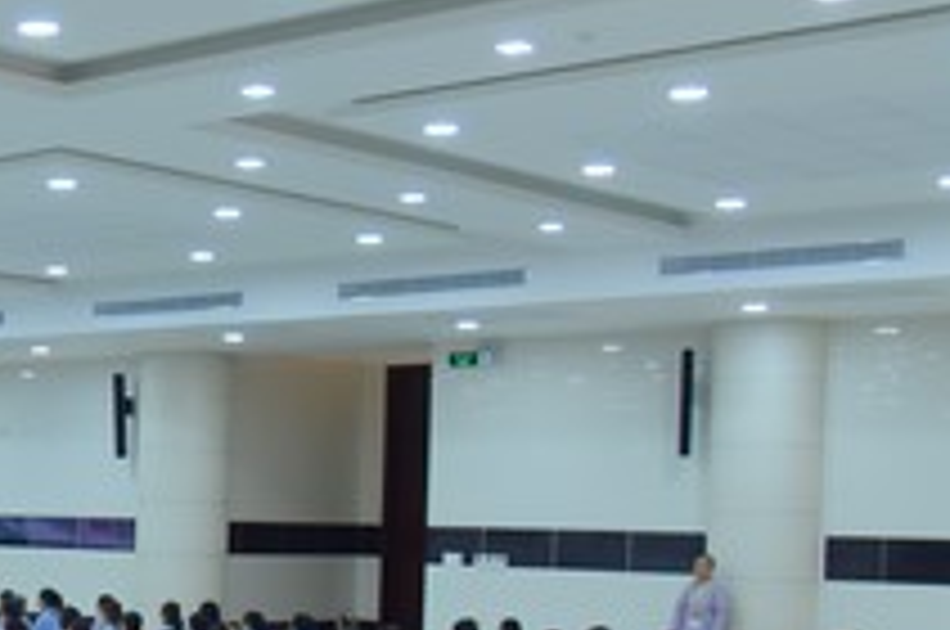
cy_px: 565
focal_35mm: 74
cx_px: -203
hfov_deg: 24.7
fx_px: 1950
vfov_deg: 18.1
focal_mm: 24
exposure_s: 1/160
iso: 1250
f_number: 5
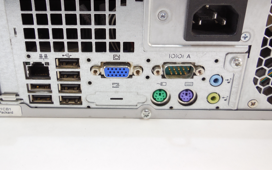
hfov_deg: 59.5
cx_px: 121
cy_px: 55
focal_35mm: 32
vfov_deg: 38.9
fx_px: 237
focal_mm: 4.5
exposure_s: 1/60
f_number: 3.1
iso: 125
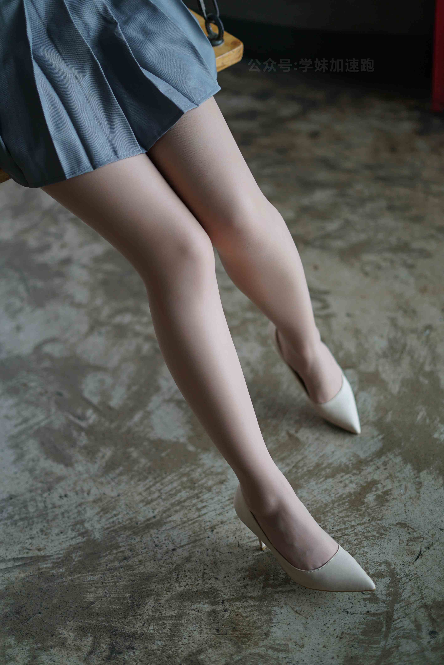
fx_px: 924
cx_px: 222
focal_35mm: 50
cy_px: 332
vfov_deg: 39.6
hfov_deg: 27.0
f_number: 1.8
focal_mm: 50
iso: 200
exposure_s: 1/125
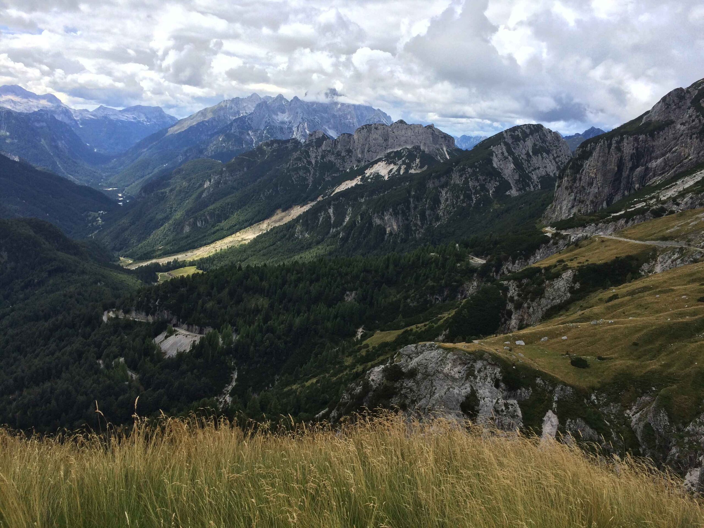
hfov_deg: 61.7
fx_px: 590
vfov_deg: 48.2
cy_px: 264
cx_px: 352
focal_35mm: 29
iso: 32
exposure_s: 1/1709
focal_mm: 4.15
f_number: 2.2
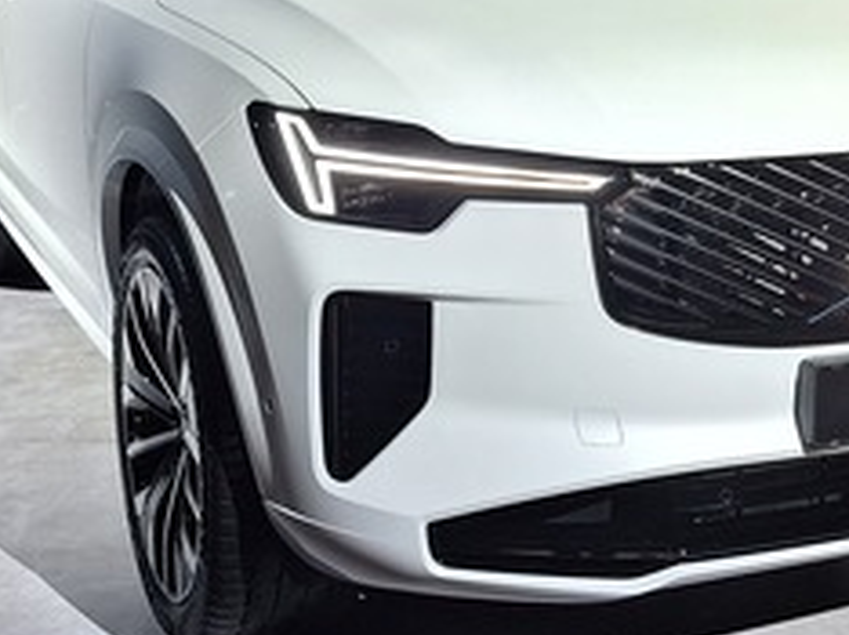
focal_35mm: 63
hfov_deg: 30.7
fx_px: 1544
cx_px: 512
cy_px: 221
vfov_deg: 23.2
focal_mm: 5.54
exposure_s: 1/60
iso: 50
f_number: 1.8
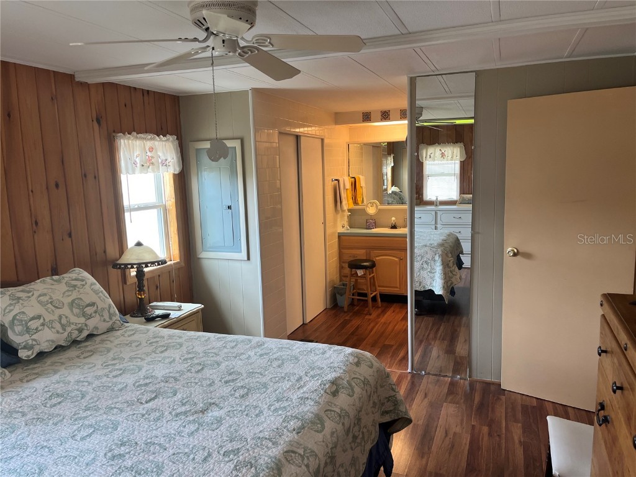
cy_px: 238
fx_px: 478
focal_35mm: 26
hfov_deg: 67.3
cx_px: 318
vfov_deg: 53.1
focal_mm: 5.1
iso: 100
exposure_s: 1/120
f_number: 1.6
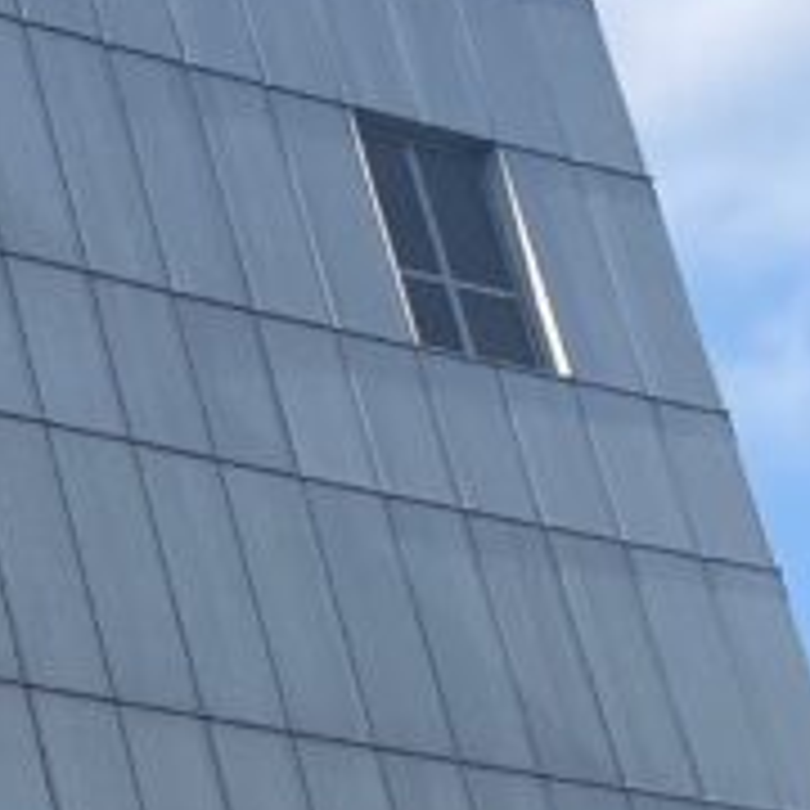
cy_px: 153
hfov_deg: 8.4
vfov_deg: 10.7
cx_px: -1890
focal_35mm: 163
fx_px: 4315
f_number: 1.8
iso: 32
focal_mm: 4.25
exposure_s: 1/1316
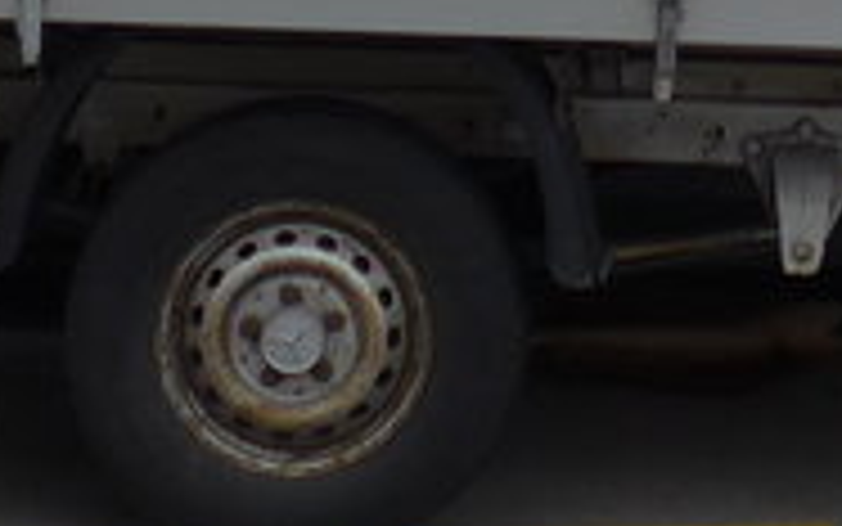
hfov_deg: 6.9
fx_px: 6863
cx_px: 1229
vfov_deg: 4.2
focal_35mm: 299
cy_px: -1056
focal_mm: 9
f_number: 2.8
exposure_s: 1/200
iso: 80
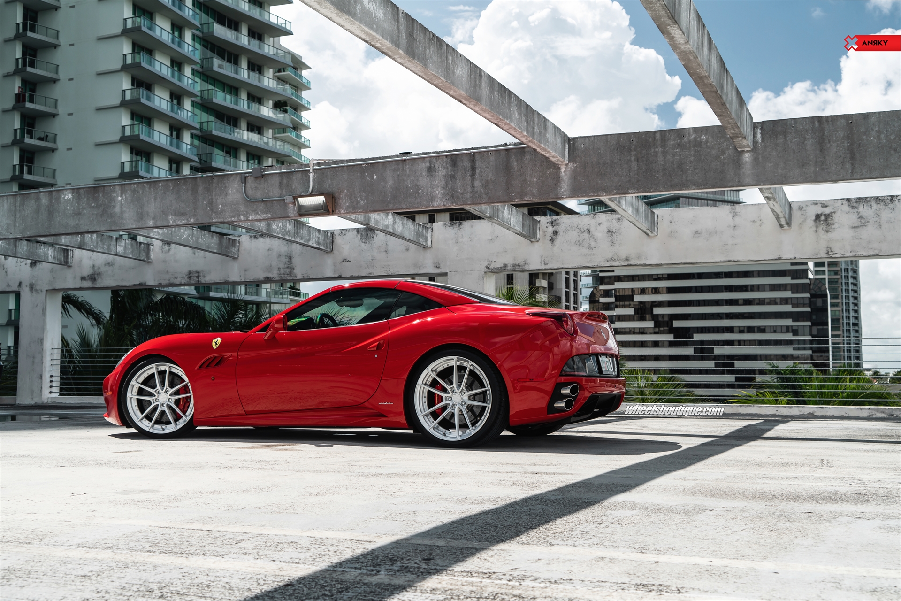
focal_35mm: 39
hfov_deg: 49.6
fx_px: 976
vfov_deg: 34.2
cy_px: 300
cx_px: 450
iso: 250
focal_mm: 39
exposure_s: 1/400
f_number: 6.3
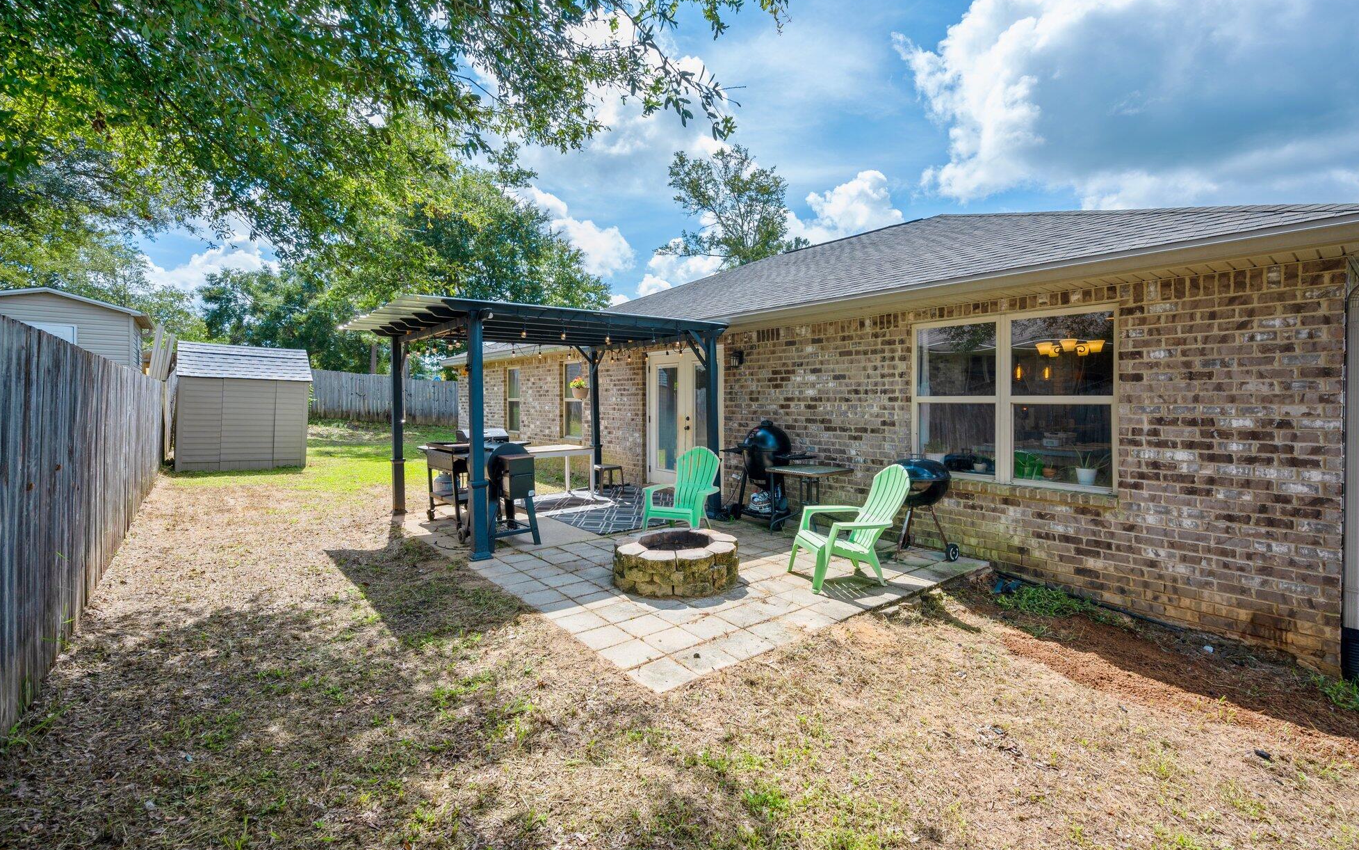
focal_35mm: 17
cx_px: 706
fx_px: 612
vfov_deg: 69.5
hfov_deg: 95.9
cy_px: 408
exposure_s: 1/160
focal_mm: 15.5
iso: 100
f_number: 9
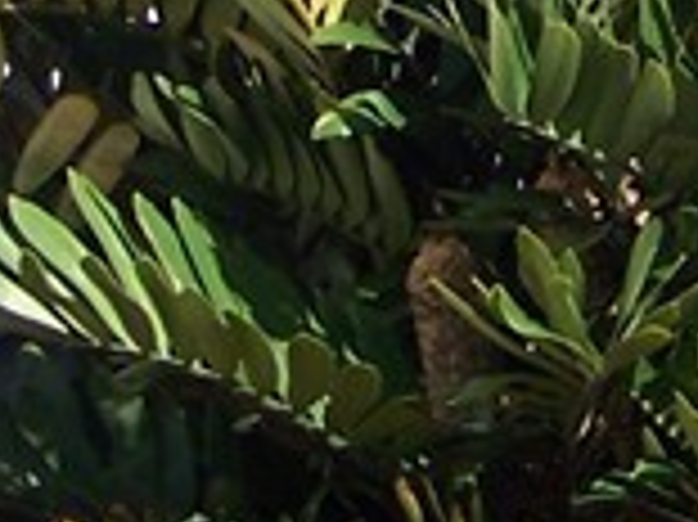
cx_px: 977
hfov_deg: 4.8
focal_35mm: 409
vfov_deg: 3.6
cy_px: -688
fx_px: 8241
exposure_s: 1/800
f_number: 3.2
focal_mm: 10.5
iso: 64
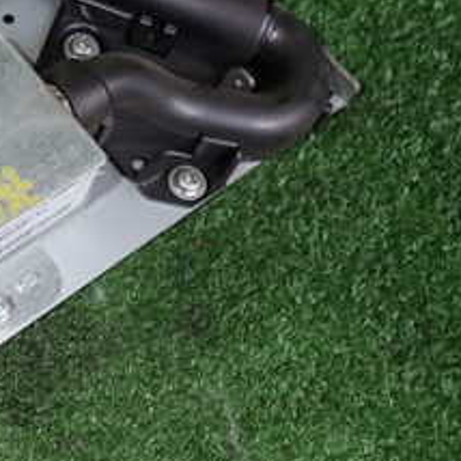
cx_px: -93
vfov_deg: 27.7
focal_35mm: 62
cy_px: 185
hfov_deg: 25.0
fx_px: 934
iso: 100
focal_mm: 4.5
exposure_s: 1/30
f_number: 5.6
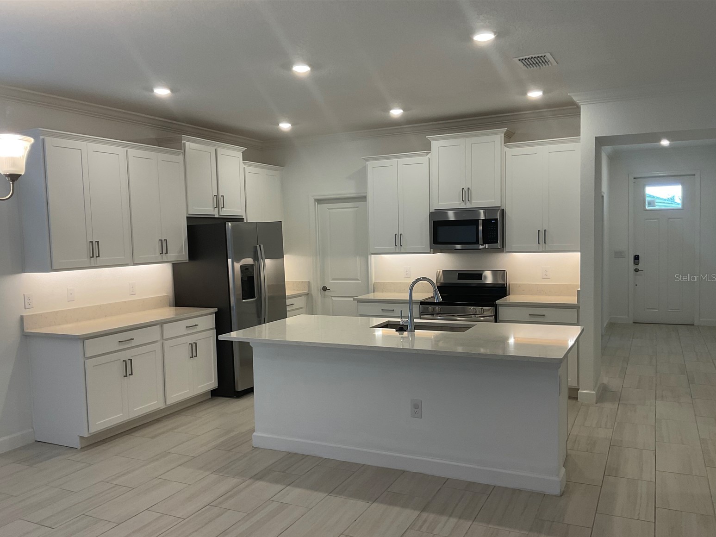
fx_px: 620
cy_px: 277
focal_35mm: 30
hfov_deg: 60.0
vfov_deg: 46.8
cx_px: 348
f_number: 1.8
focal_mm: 3
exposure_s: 1/60
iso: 40
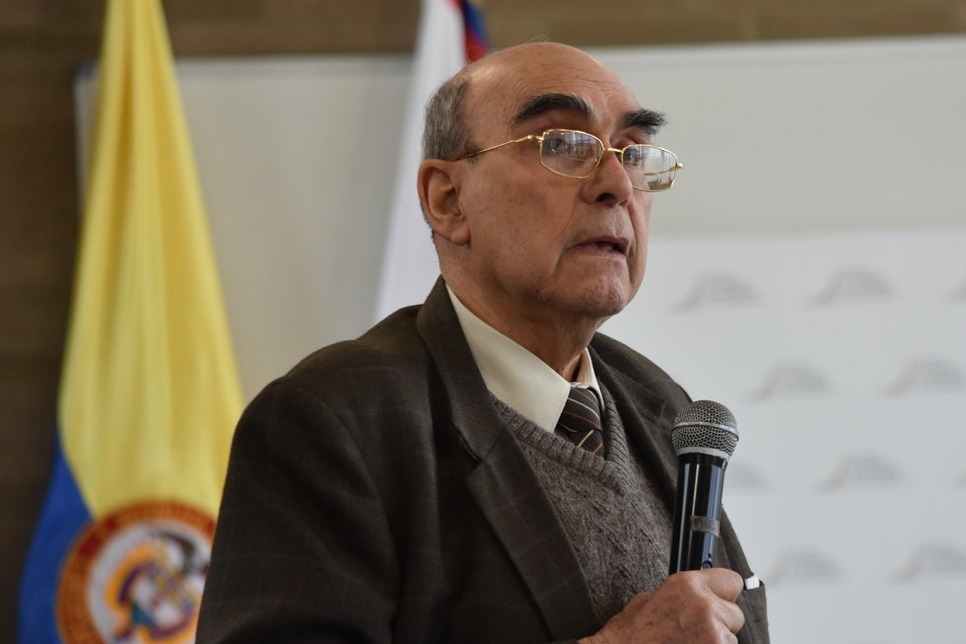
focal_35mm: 202
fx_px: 5419
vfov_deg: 6.8
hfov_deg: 10.2
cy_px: 289
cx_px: 576
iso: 800
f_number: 5
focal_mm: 110
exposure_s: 1/100
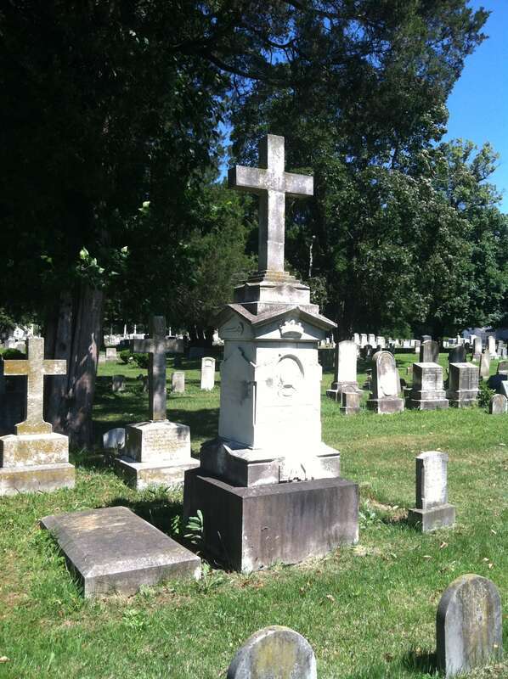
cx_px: 254
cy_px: 340
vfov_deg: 52.7
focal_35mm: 35
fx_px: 686
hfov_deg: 40.6
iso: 80
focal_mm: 3.85
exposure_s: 1/556
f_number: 2.8
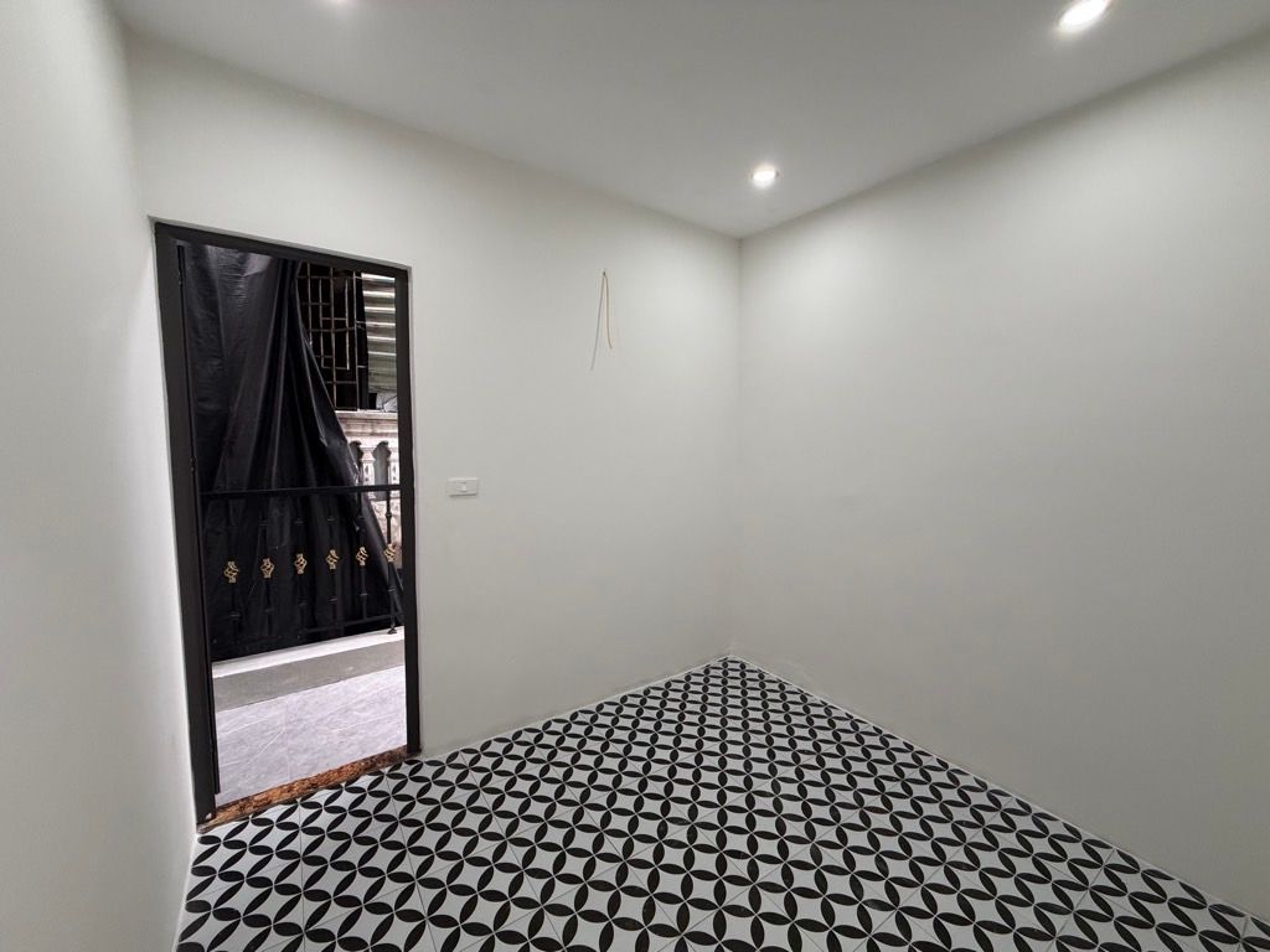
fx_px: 514
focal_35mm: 14
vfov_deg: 85.7
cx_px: 635
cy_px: 476
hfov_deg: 102.1
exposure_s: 1/108
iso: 320
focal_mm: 2.22
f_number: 2.2
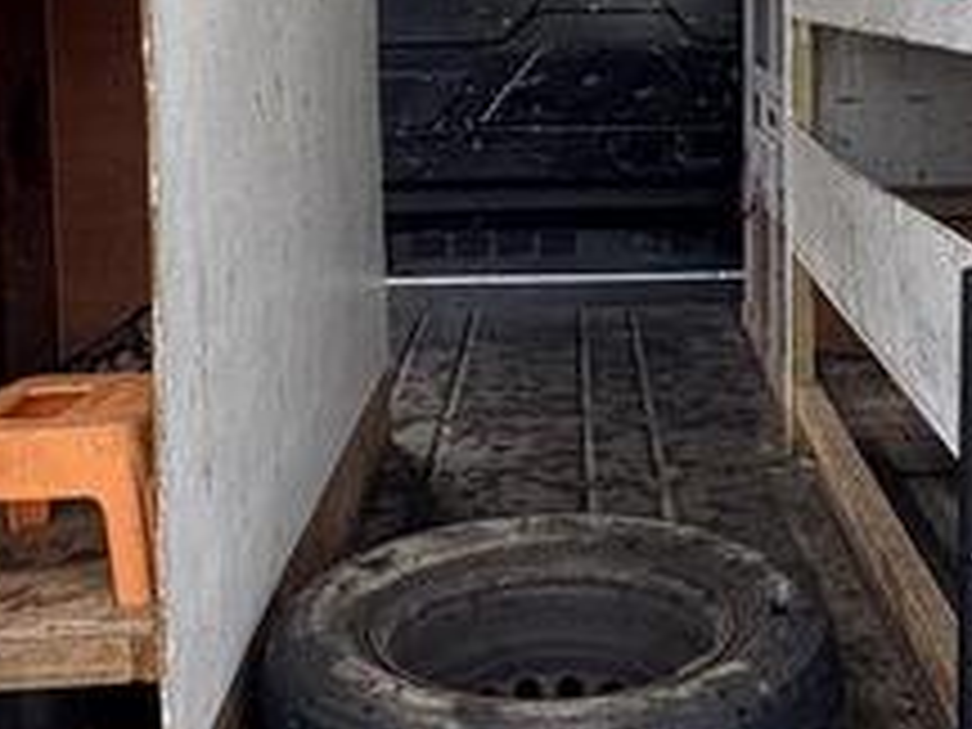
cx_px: 648
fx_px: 1629
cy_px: 158
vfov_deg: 24.9
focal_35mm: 58
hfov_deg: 32.9
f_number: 2.2
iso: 64
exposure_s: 1/99
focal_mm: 2.22
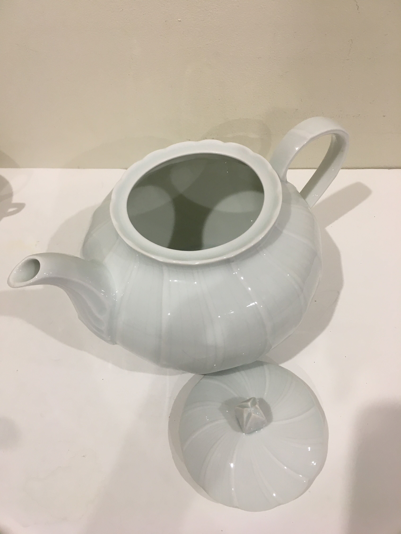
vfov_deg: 61.7
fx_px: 448
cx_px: 200
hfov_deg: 48.2
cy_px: 267
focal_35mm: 29
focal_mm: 4.15
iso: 80
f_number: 2.2
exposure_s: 1/33
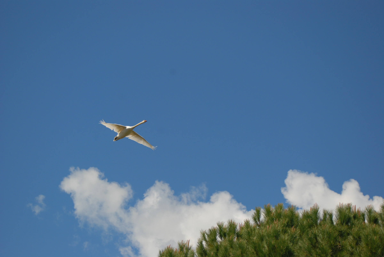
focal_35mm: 120
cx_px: 192
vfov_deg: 11.5
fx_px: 1281
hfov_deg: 17.0
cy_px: 128
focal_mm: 80
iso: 200
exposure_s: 1/1000
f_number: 5.6
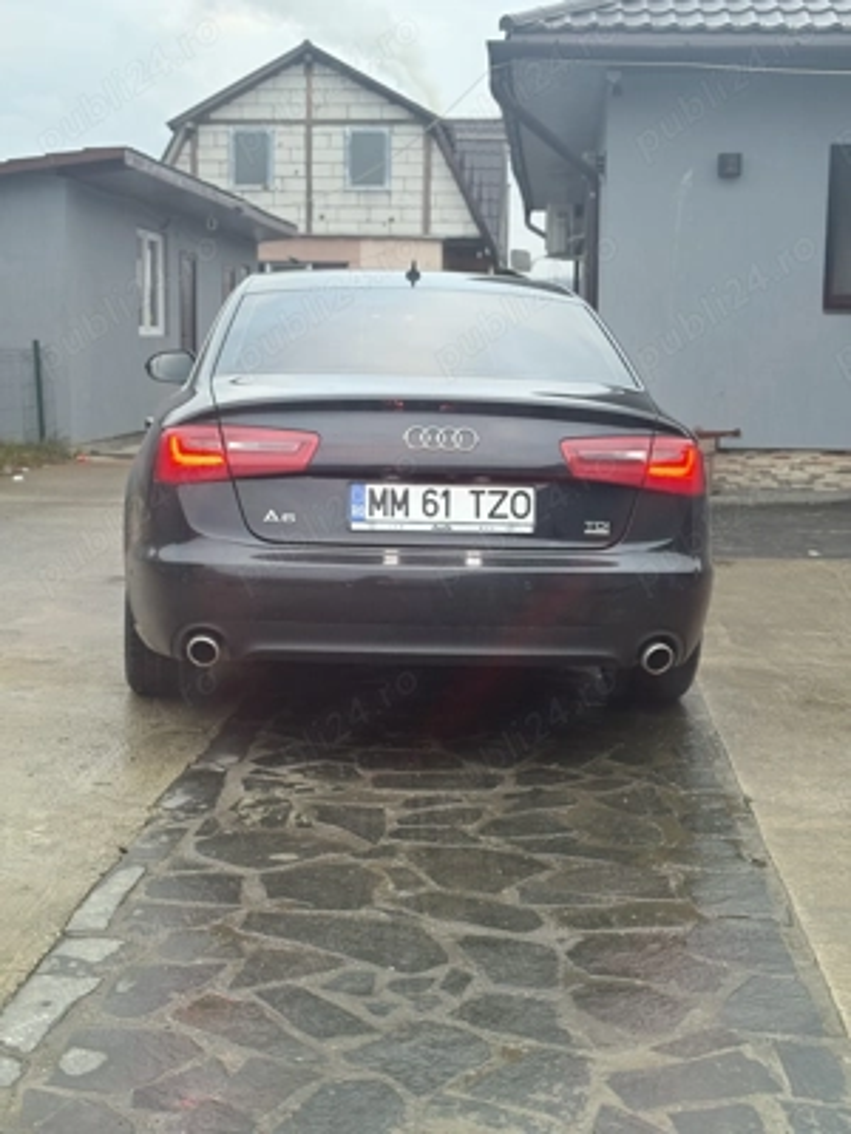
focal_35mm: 52
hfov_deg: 28.0
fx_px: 1704
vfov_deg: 36.8
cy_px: 567
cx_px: 426
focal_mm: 5.96
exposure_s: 1/60
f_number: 1.6
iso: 80
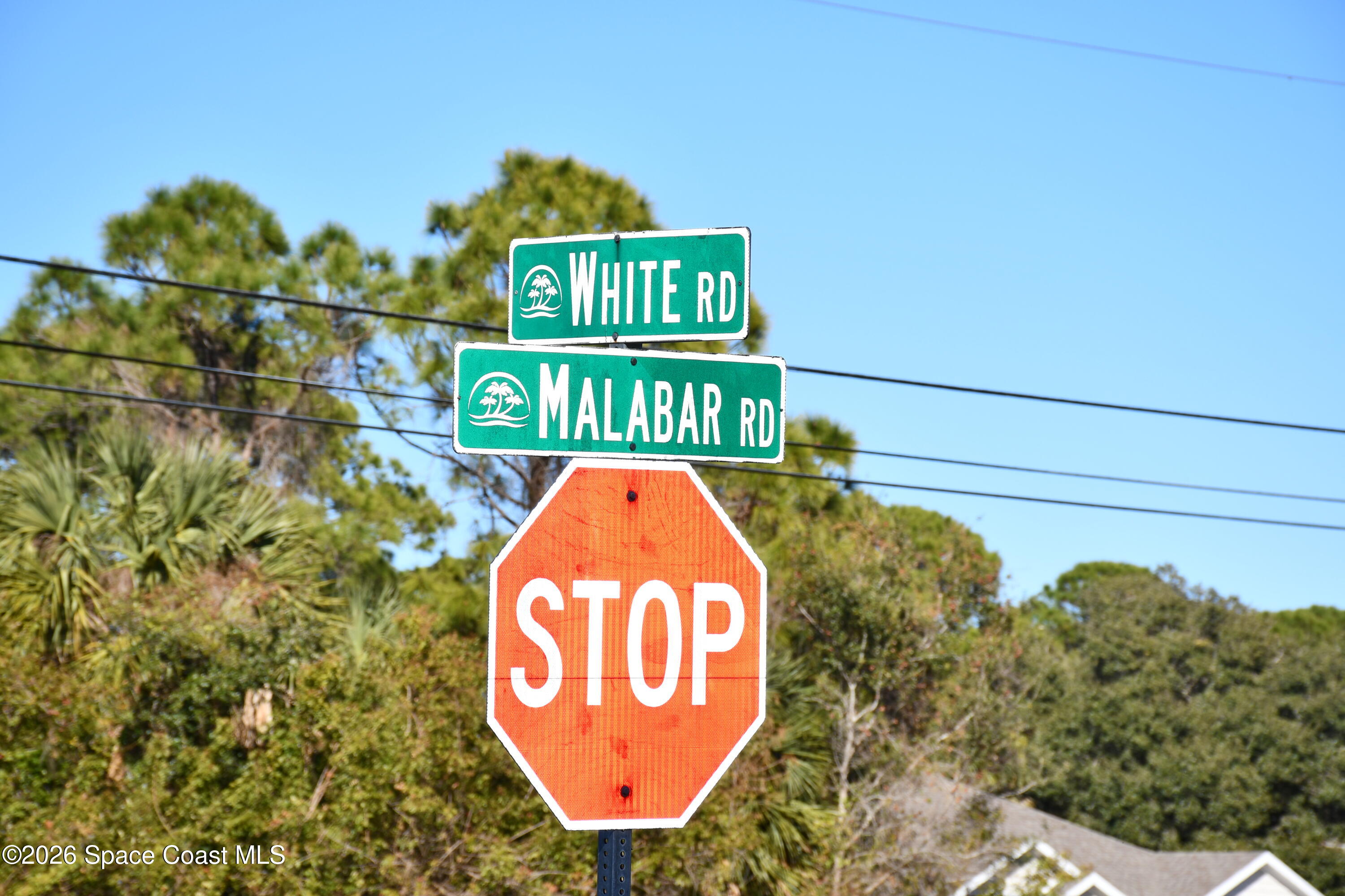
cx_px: 672
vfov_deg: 9.7
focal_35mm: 142
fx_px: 5305
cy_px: 448
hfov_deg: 14.4
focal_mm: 95
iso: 100
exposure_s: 1/250
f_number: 10
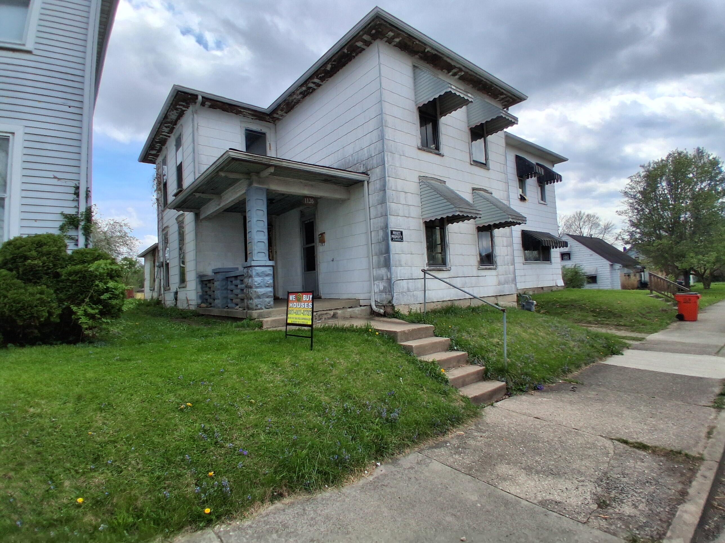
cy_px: 272
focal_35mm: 17
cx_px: 362
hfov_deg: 91.0
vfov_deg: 74.7
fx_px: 356
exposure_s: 1/2381
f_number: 2.2
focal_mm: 1.4
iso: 50
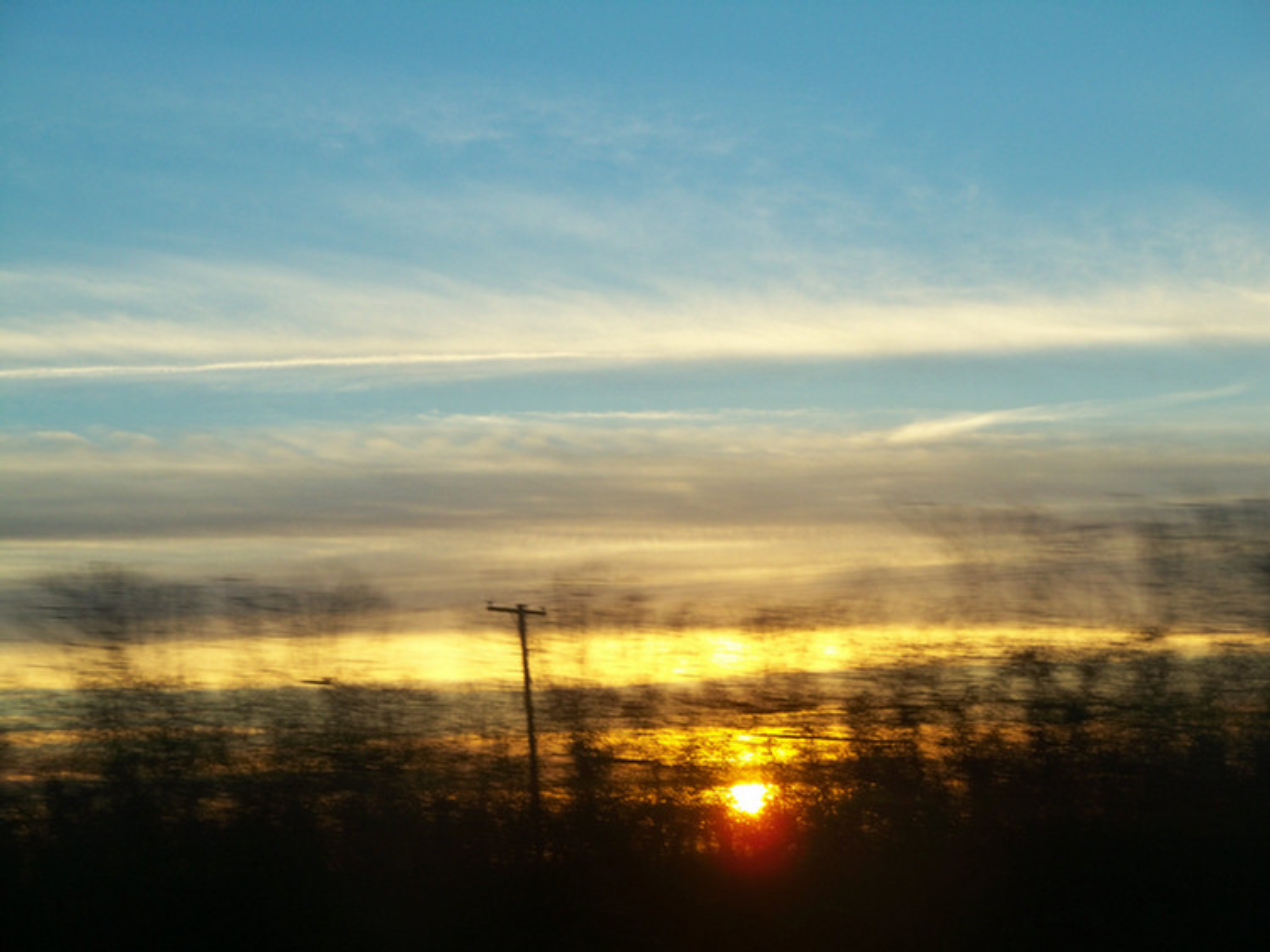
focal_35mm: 106
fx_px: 3888
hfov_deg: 18.6
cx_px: 635
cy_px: 476
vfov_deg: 14.0
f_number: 4.2
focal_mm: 18.8
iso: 64
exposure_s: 1/200
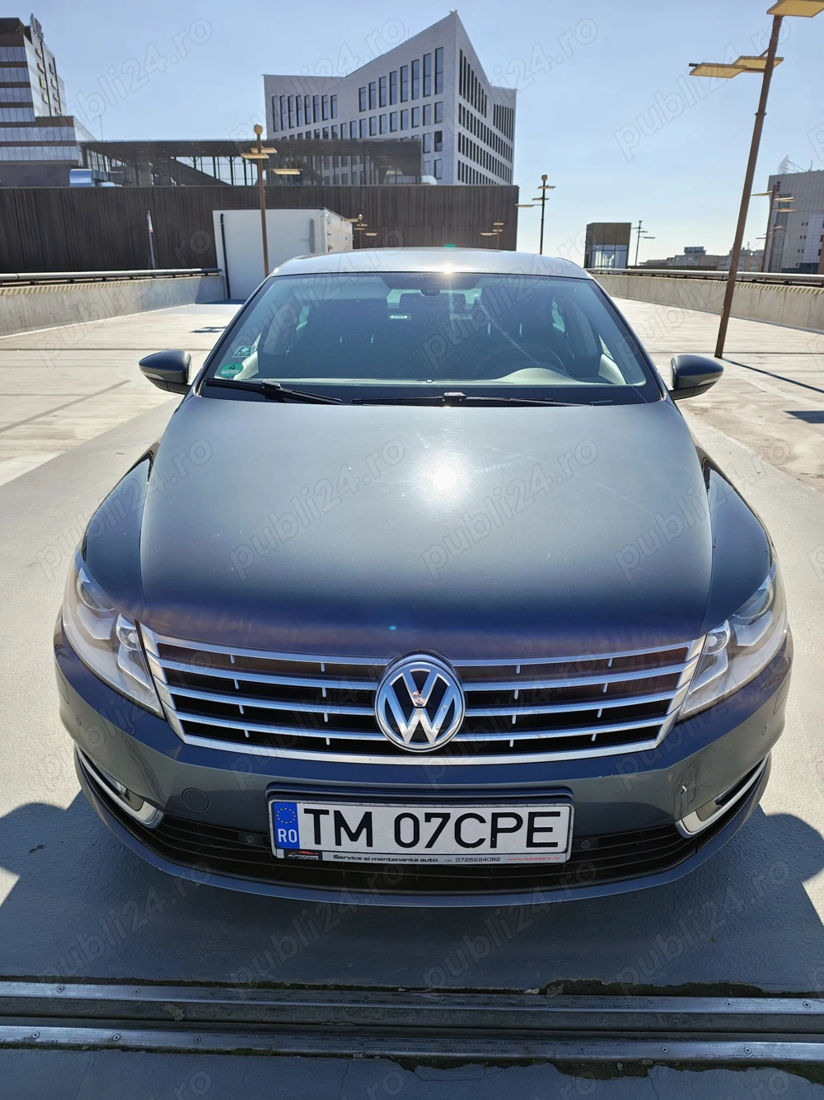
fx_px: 730
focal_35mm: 23
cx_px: 412
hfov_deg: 58.9
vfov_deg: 73.9
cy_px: 550
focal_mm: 6.57
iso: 100
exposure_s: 1/954
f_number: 1.6
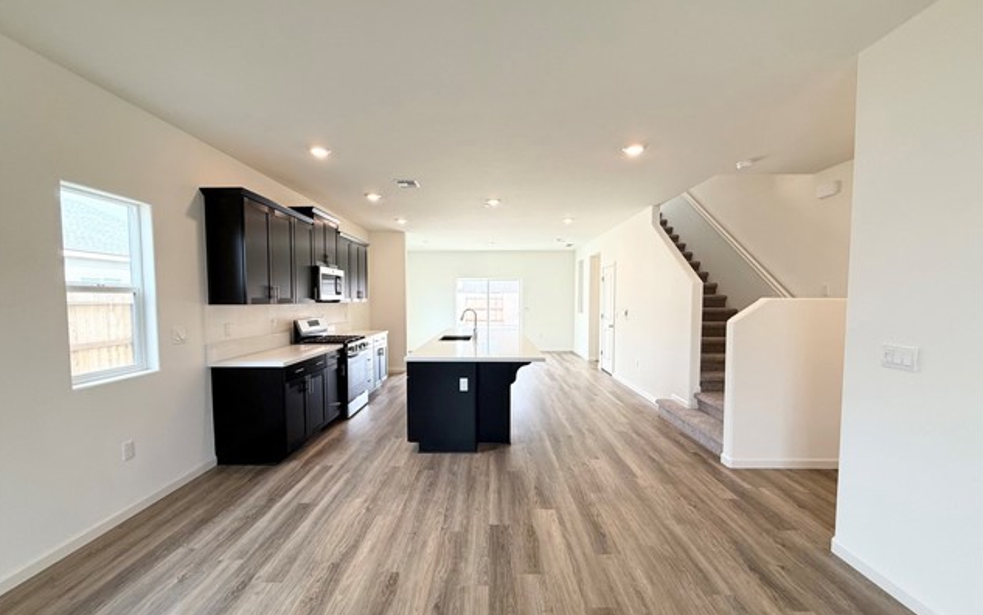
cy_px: 321
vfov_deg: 74.8
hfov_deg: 101.4
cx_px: 488
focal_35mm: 15
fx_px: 402
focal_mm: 2.22
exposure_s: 1/120
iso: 100
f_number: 2.2
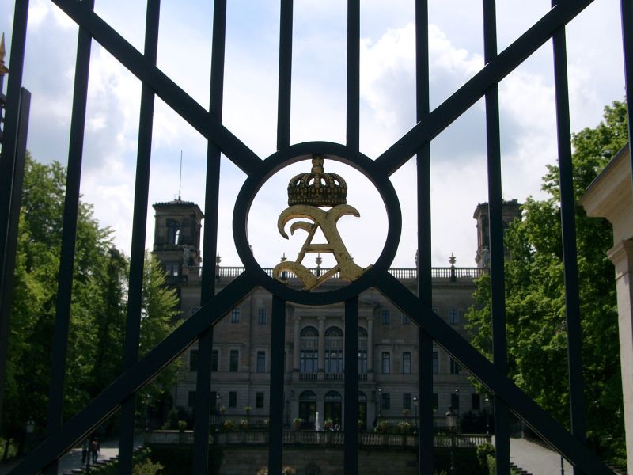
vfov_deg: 29.1
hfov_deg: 38.2
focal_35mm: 50
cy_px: 238
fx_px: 914
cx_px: 316
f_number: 4
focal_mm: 10.4
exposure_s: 1/1163
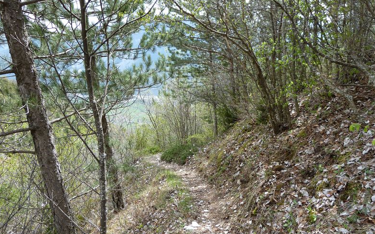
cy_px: 139
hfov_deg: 68.4
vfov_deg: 45.8
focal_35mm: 27
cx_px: 185
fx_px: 276
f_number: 4
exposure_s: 1/160
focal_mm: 4.1
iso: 80
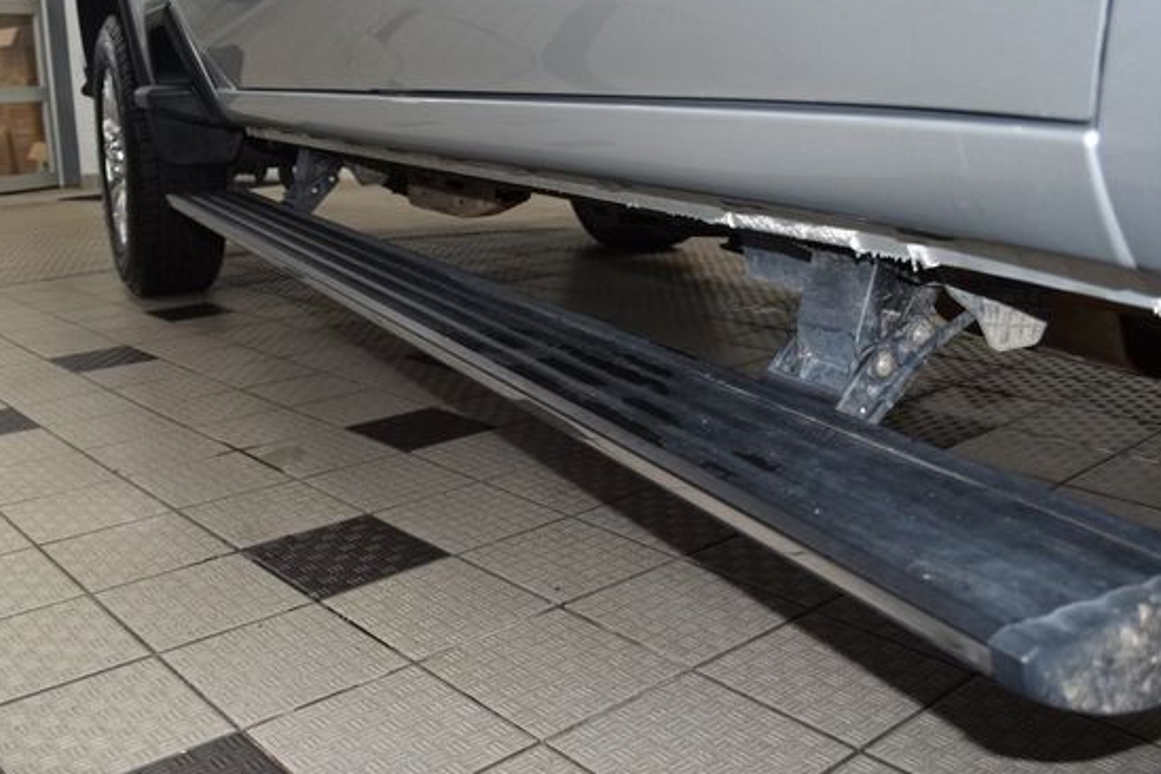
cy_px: 358
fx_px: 1129
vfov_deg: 37.8
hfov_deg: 54.2
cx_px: 497
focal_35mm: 35
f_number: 5
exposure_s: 1/100
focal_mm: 20
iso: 800
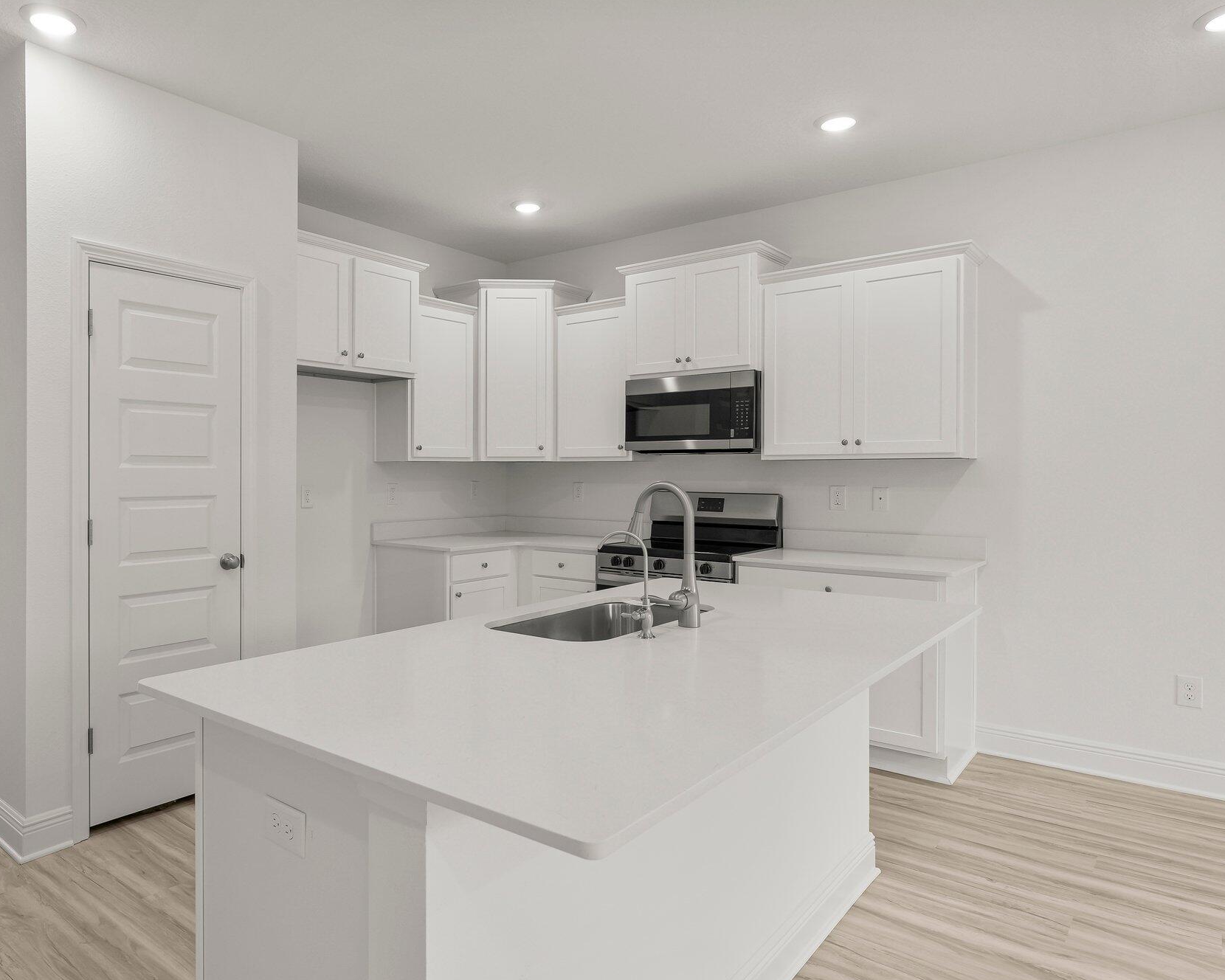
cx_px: 501
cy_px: 487
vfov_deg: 63.1
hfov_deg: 74.4
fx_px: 798
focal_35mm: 22
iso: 400
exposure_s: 1/40
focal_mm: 19
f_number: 8
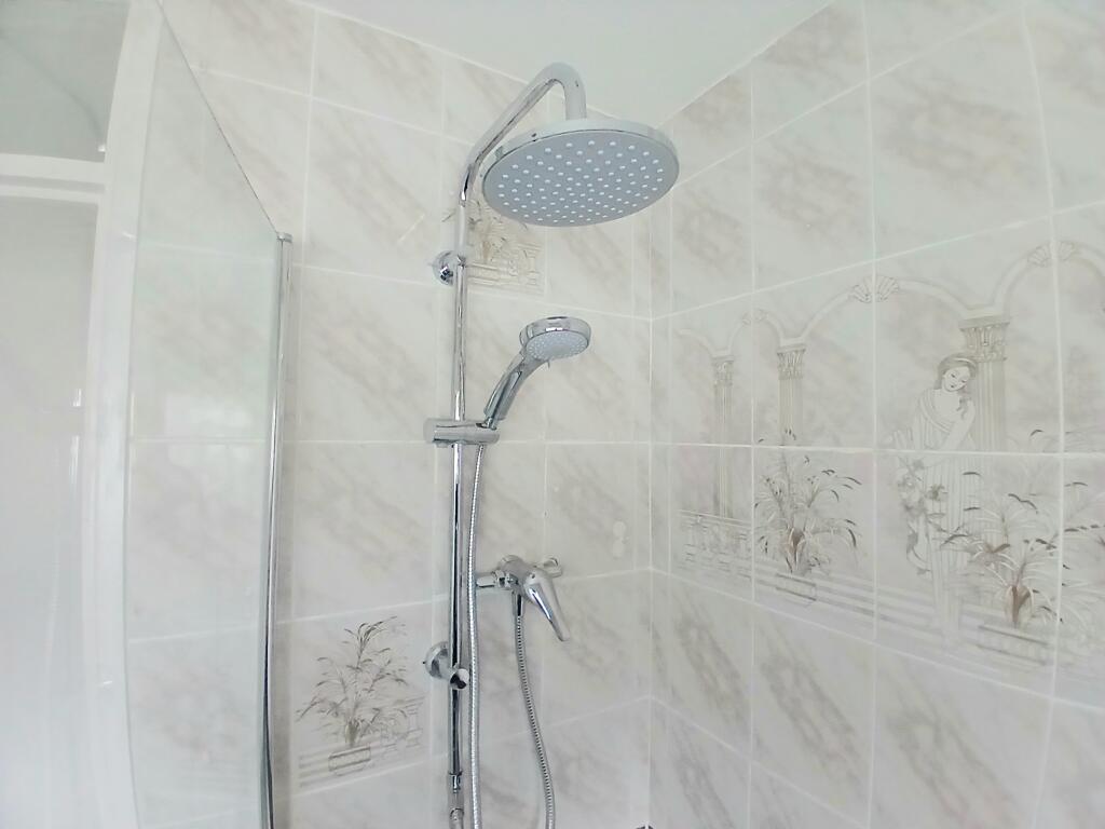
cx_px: 552
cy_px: 414
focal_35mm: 17
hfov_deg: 91.0
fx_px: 543
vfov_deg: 74.7
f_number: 2.2
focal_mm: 1.4
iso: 400
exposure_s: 1/33.3
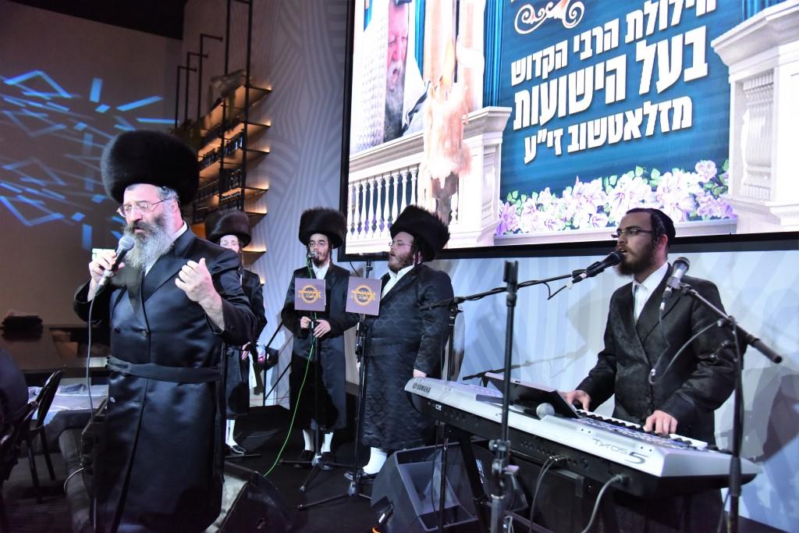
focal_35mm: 28
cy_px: 266
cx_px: 400
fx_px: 621
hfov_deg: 65.5
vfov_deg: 46.4
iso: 2000
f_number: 4
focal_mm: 28
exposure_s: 1/250
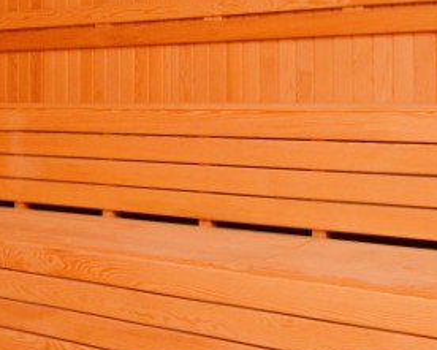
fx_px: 763
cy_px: 43
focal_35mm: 59
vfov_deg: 25.1
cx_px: 222
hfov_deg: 31.9
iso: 800
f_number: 4
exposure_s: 1/60
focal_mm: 10
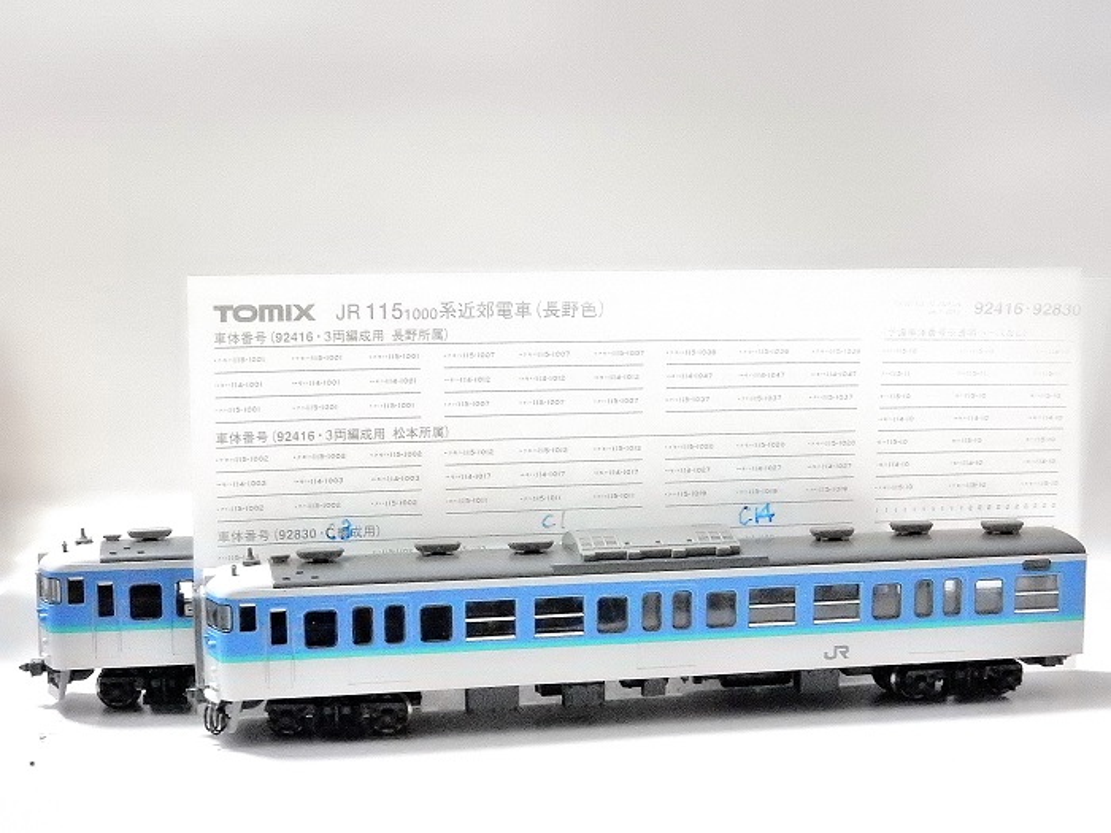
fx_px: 1926
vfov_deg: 24.4
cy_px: 416
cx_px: 556
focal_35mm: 60
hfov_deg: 32.2
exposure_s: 1/40
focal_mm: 10.7
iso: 3200
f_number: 4.5
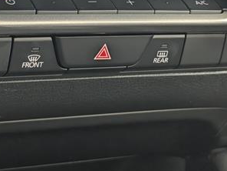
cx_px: 99
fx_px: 695
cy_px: -10
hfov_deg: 18.5
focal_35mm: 106
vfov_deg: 13.7
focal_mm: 6.9
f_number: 1.68
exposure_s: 1/233
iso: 117
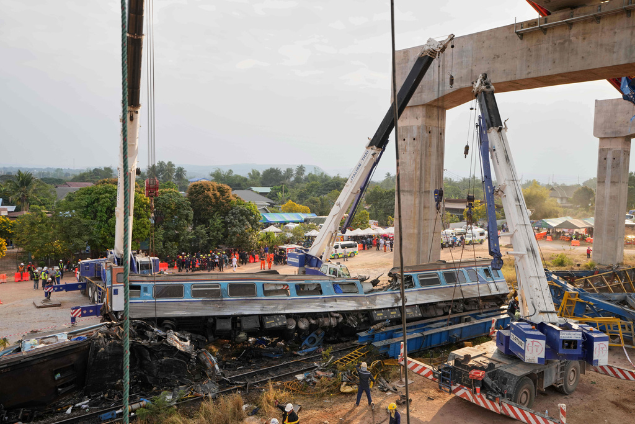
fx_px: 512
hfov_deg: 63.7
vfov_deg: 45.0
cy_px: 212
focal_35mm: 29
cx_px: 318
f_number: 8
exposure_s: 1/200
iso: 500
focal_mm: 29
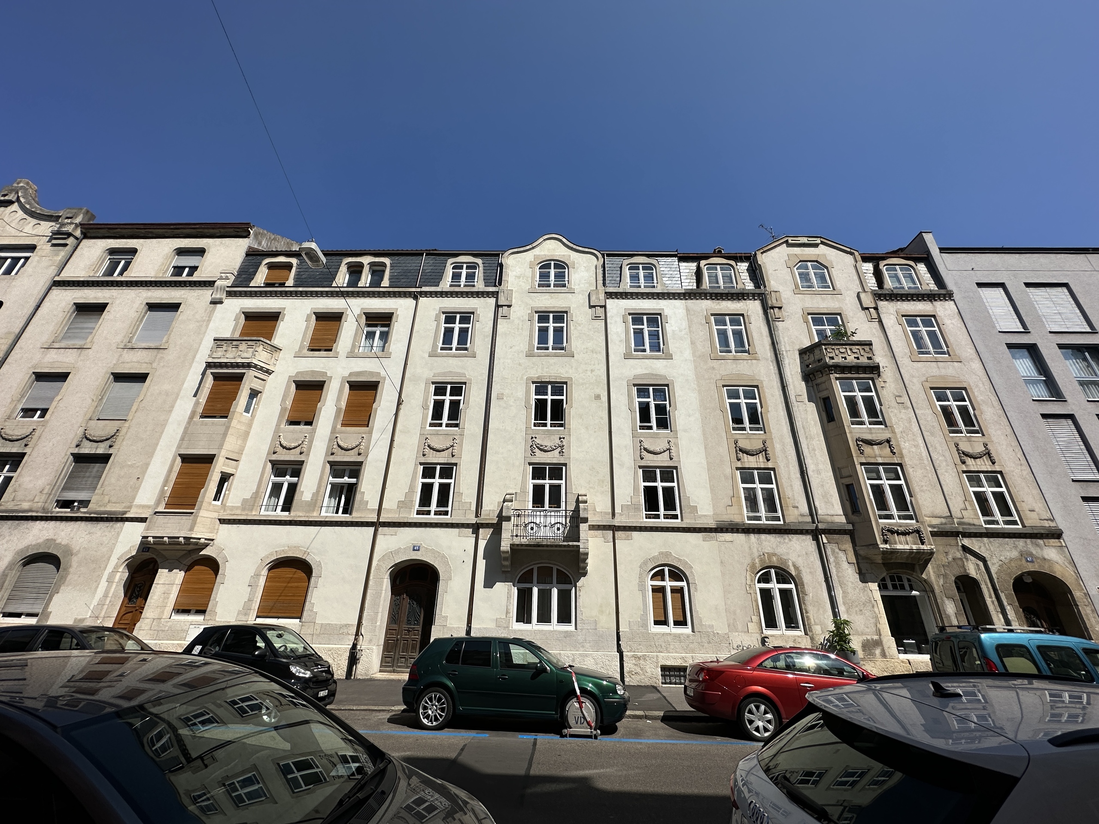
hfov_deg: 102.1
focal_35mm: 14
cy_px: 412
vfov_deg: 85.7
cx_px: 550
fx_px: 444
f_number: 2.2
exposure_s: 1/4464
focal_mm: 2.22
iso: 50
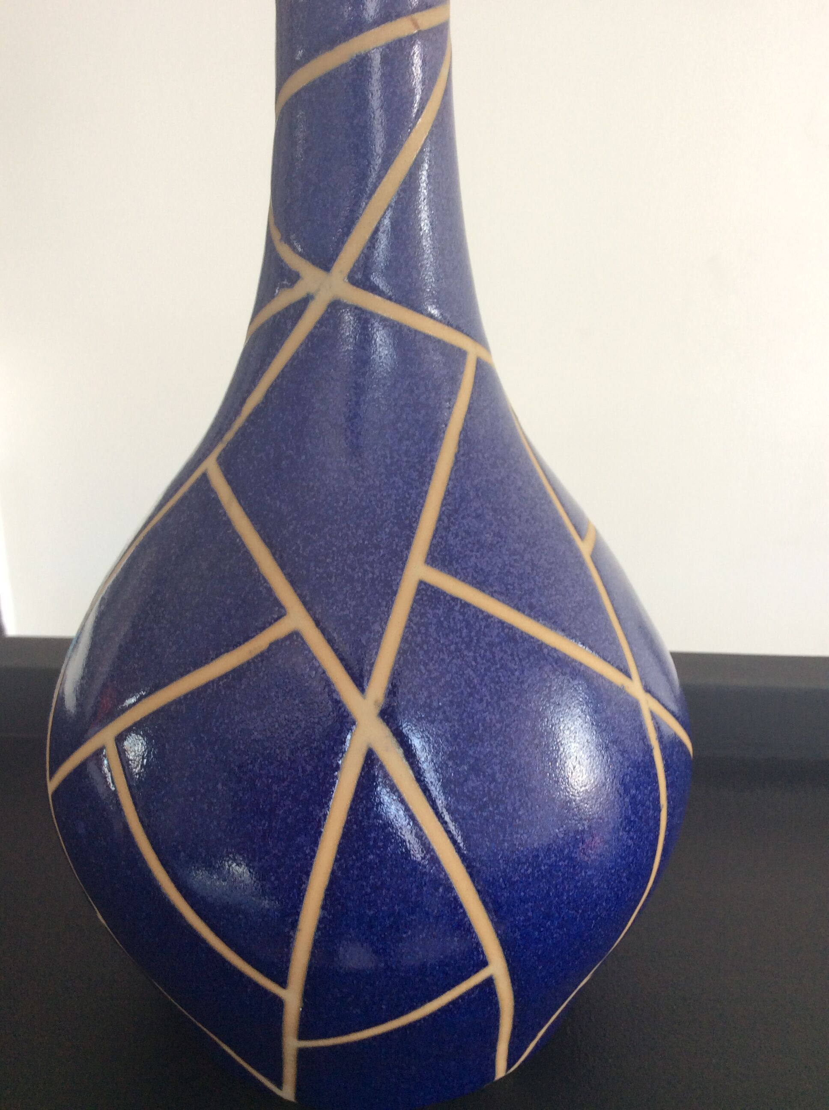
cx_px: 414
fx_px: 1025
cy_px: 555
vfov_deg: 56.9
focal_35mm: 32
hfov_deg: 44.1
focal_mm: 3.3
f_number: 2.4
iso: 32
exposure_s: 1/25
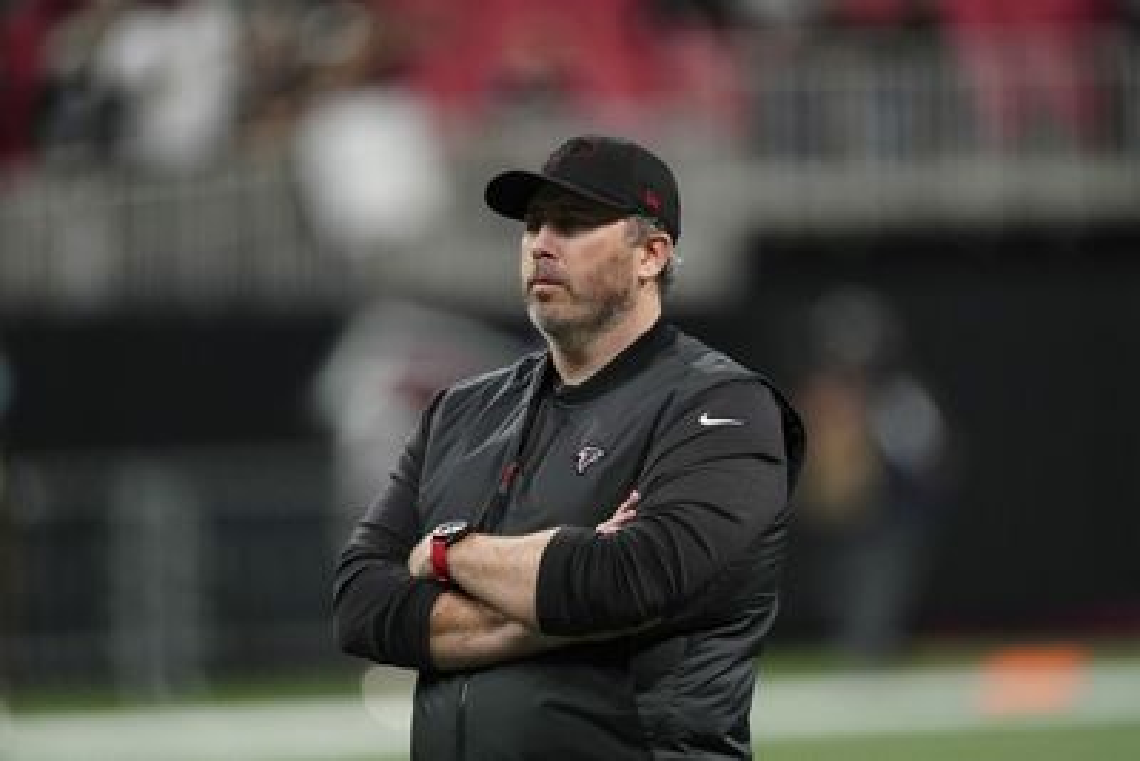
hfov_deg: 3.4
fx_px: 19006
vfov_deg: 2.3
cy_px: 380
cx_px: 570
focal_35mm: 600
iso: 5000
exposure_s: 1/1600
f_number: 4
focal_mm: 600
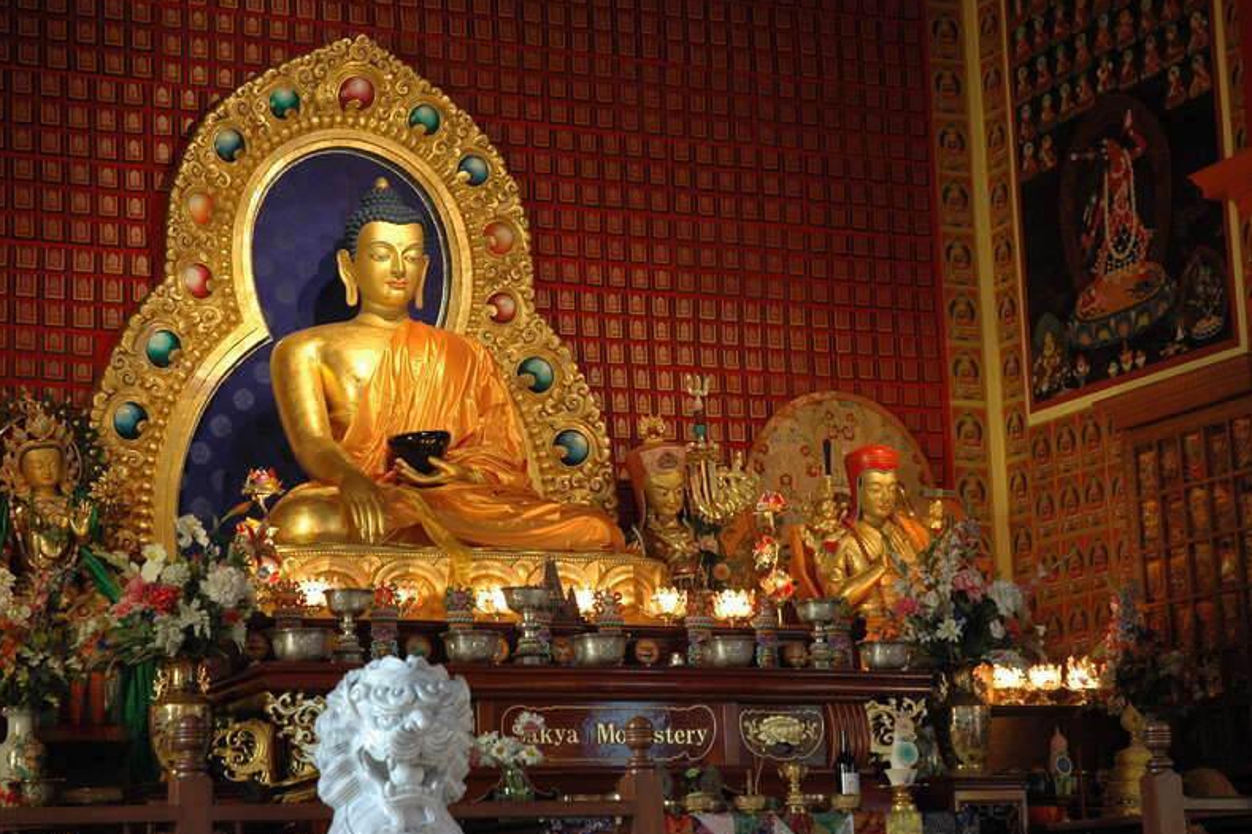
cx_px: 625
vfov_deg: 17.3
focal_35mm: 79
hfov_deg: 25.7
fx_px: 2747
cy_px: 417
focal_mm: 52
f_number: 4.5
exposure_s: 1/50
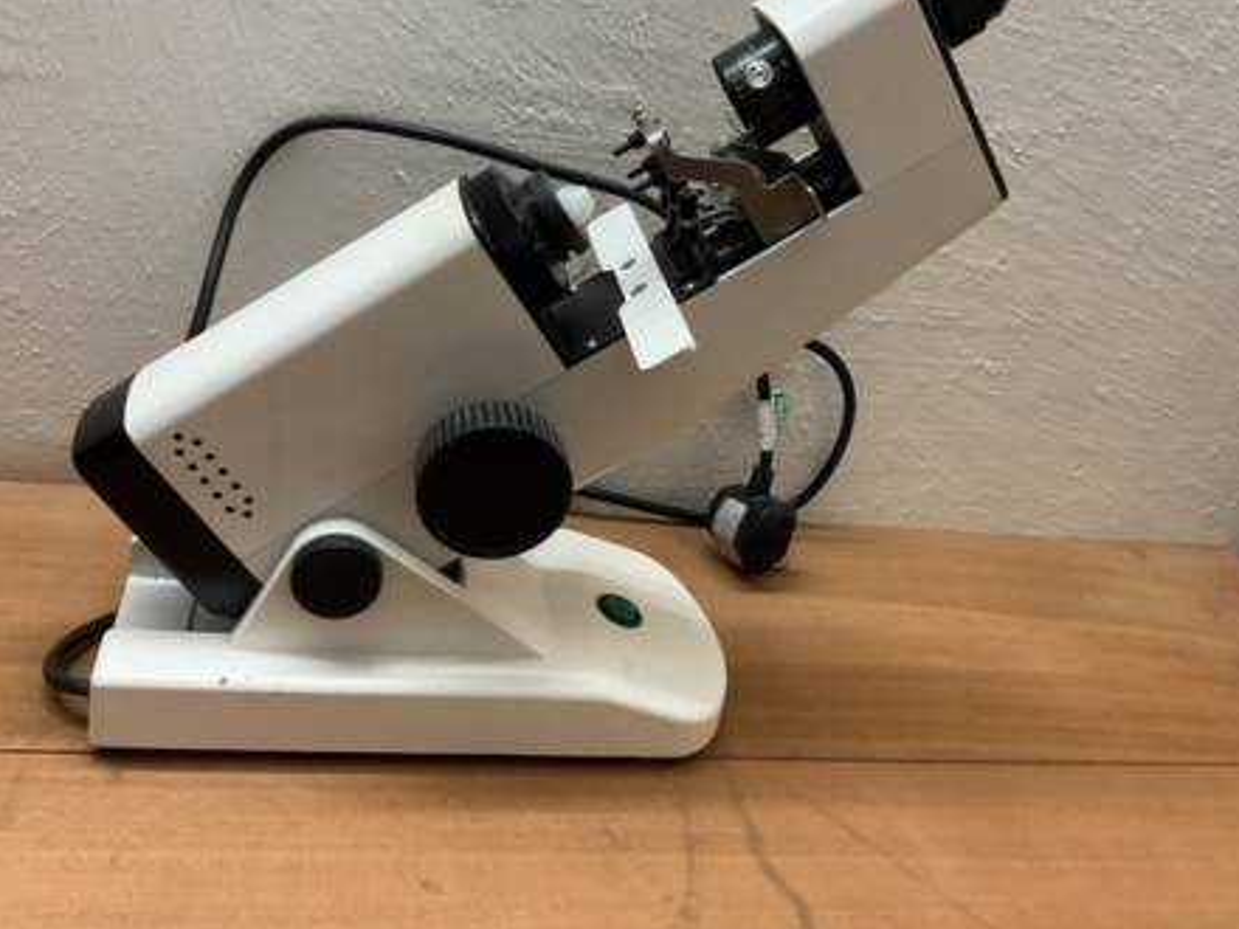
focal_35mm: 37
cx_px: 608
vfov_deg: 38.5
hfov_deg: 50.1
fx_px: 1324
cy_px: 381
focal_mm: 3
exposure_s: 1/50
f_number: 1.8
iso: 100
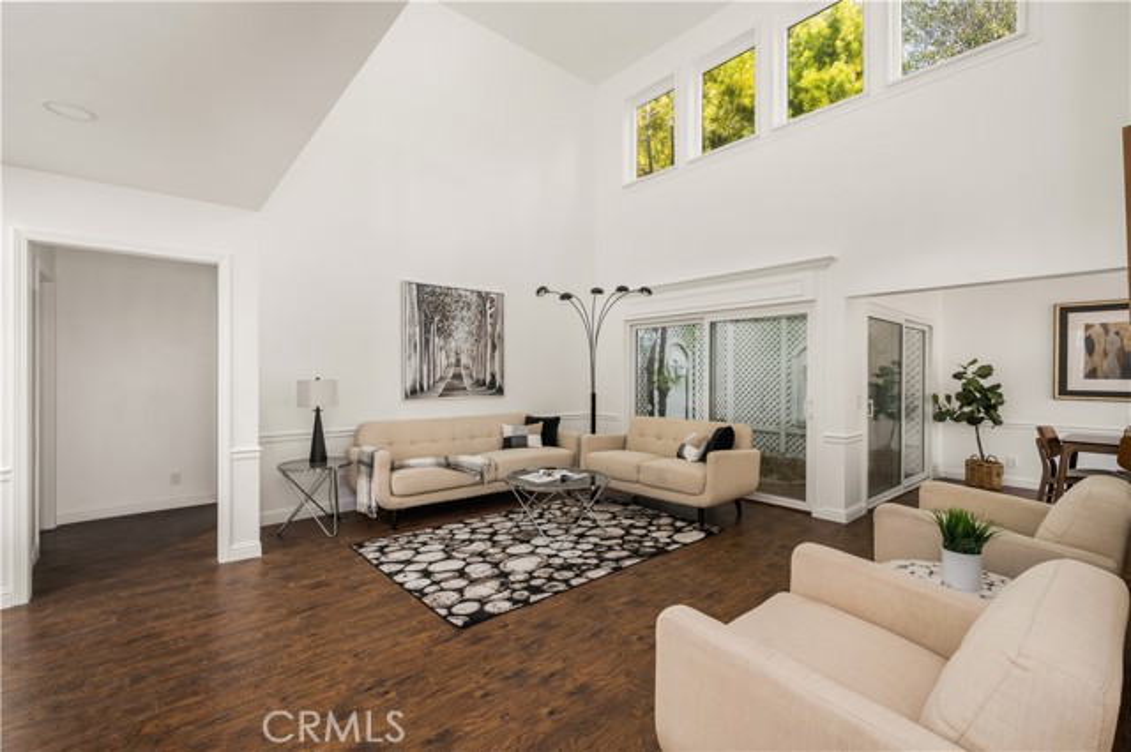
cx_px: 566
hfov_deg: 98.6
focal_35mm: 16
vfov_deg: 75.4
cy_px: 376
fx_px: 487
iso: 100
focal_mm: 15.5
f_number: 6.3
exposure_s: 1/10
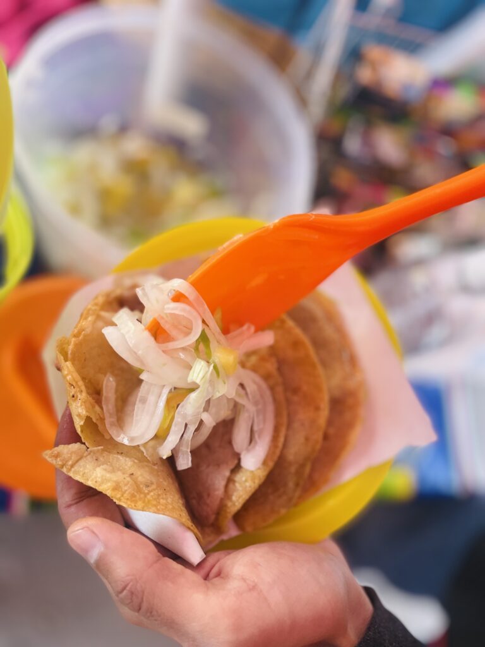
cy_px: 324
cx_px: 242
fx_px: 486
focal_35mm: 26
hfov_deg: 53.1
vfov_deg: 67.3
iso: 125
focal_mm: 4.2
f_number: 1.6
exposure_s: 1/115
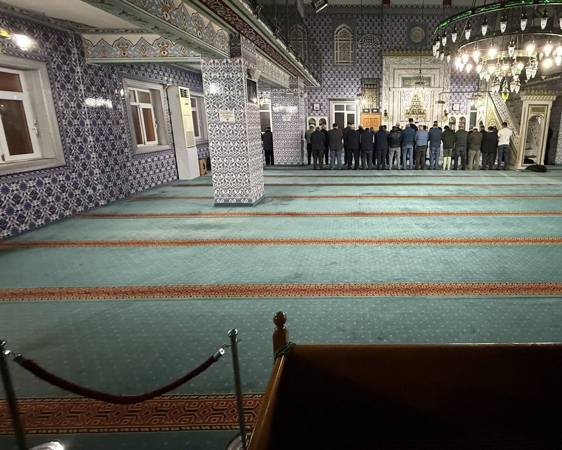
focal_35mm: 18
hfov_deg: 84.2
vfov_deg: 73.0
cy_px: 180
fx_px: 299
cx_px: 361
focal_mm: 2.22
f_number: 2.2
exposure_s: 1/33
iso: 1000
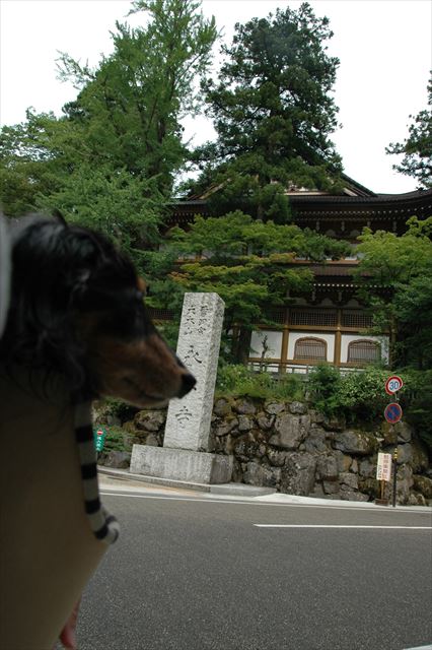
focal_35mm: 26
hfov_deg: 50.4
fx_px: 459
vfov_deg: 70.5
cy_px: 325
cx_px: 216
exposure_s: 1/200
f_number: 7.1
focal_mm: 17
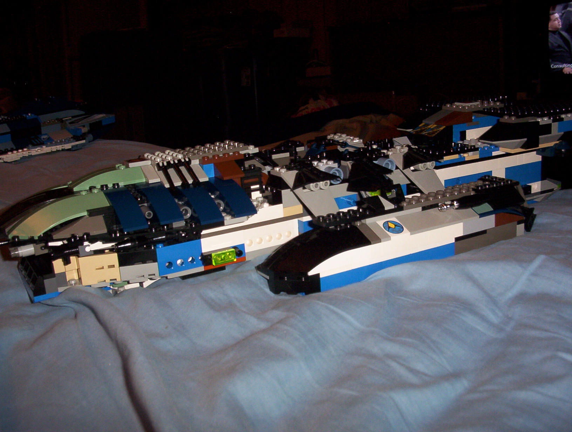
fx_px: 646
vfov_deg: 37.0
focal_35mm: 39
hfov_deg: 47.8
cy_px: 216
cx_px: 286
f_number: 4.5
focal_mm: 6
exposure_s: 1/30
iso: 140
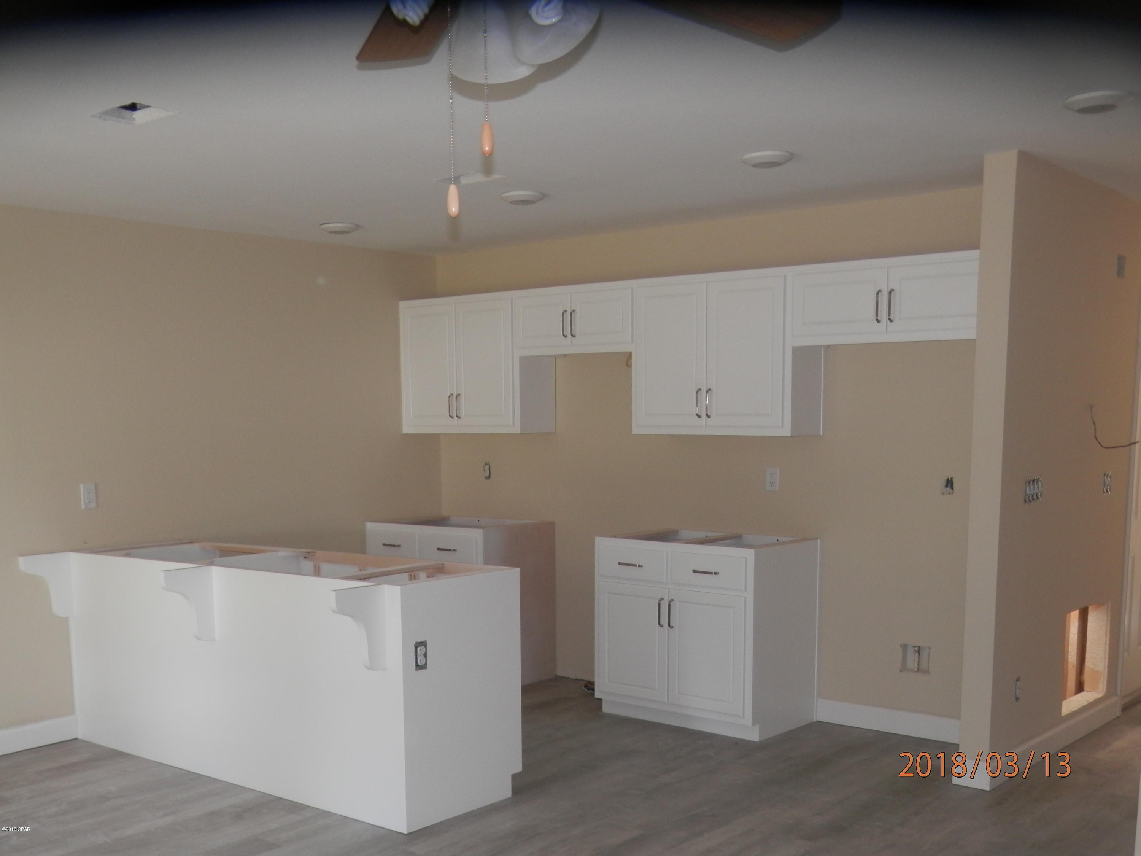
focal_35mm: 37
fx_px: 1220
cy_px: 428
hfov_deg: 50.1
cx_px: 570
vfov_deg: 38.7
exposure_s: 1/40
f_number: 3.6
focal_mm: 6.6
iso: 125
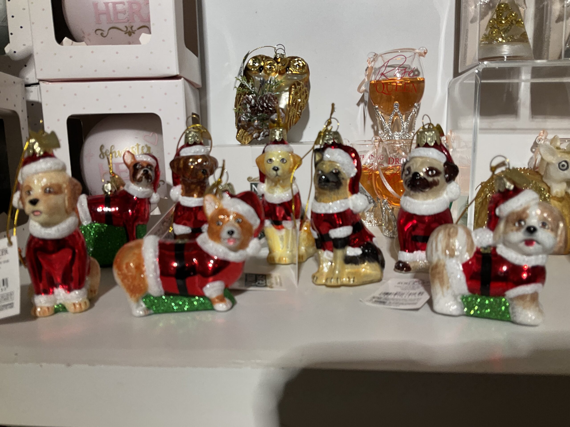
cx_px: 285
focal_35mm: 29
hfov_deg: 61.7
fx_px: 478
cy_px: 214
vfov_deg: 48.2
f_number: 1.8
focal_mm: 3
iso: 20
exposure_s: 1/100
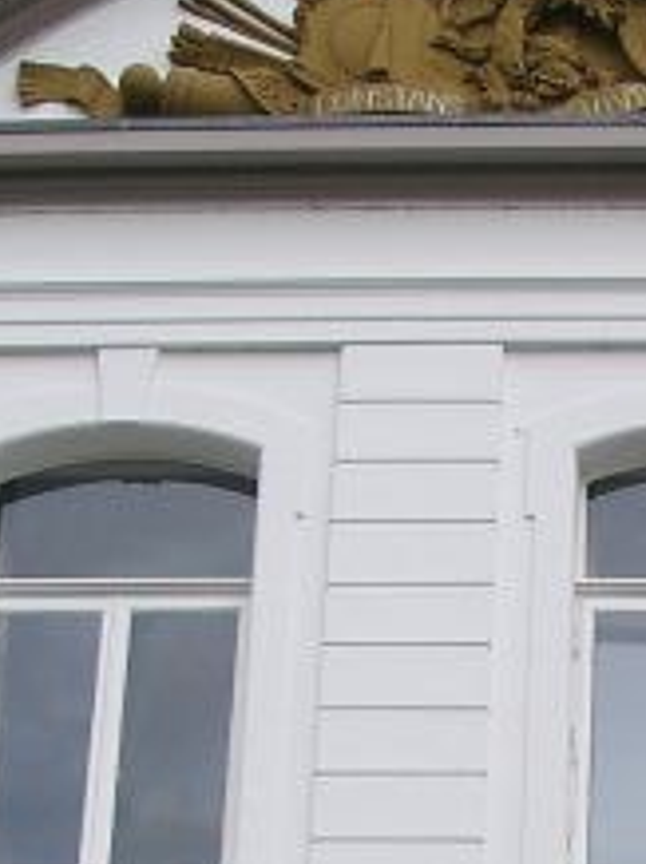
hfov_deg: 11.6
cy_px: 1019
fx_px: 3116
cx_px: 725
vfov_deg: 15.3
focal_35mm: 125
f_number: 4
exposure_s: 1/75.9
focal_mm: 7.13
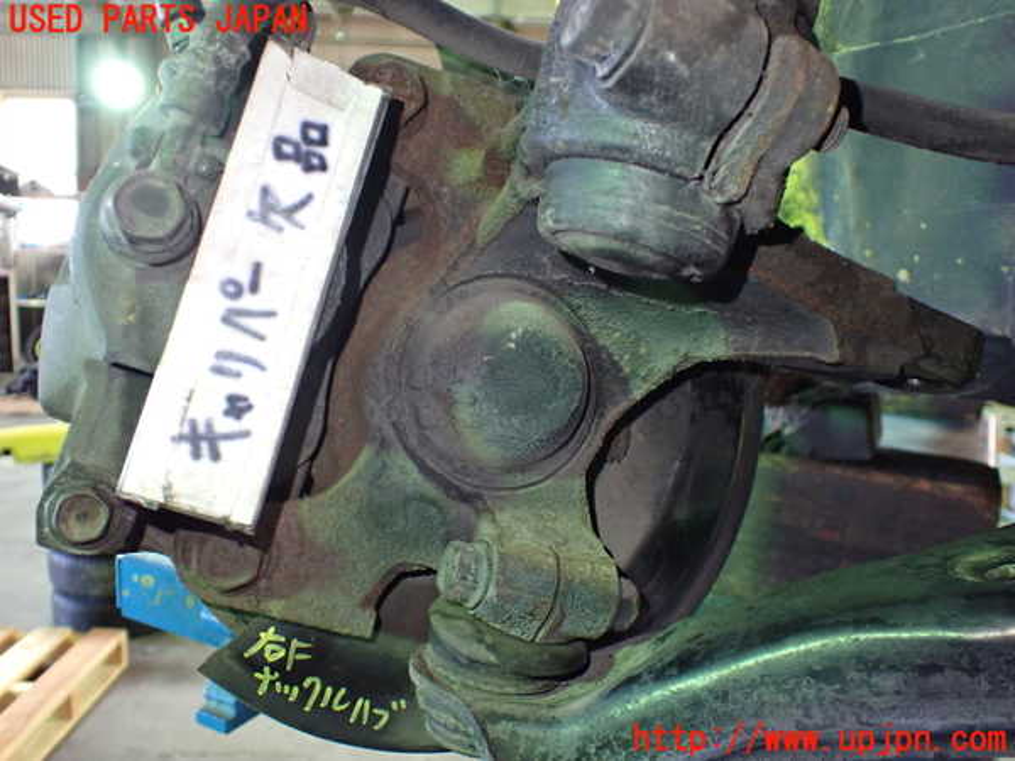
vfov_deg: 46.8
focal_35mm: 30
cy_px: 380
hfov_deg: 60.0
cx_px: 508
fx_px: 880
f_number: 2.3
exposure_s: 1/50
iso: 800
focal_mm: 5.4
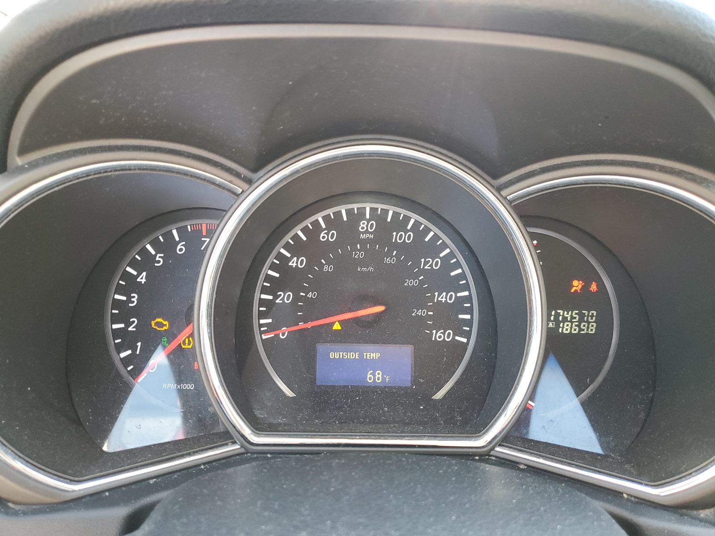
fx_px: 537
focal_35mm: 26
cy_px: 268
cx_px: 358
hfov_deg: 67.3
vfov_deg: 53.1
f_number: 1.5
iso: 85
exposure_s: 1/50
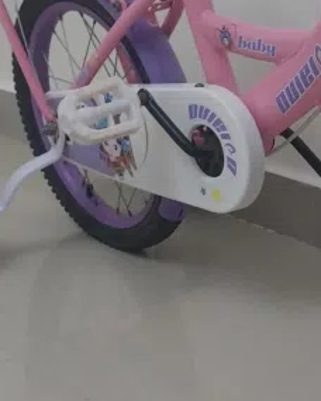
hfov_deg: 25.5
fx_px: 677
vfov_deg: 33.0
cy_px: 173
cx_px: 310
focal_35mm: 57
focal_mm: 4
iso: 320
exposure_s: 1/25
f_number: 1.8
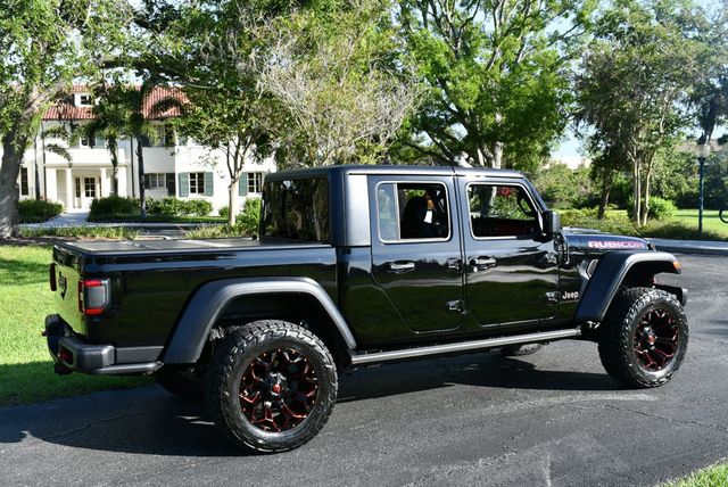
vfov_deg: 33.5
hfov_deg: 48.4
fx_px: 810
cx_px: 364
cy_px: 244
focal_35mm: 40
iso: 200
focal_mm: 20
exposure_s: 1/250
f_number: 8
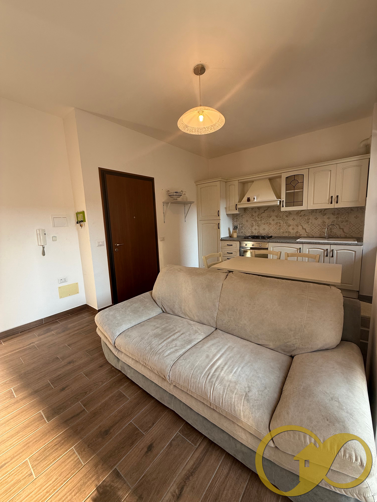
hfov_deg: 85.7
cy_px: 251
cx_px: 188
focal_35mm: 14
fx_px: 203
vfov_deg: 102.1
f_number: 2.2
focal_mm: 2.22
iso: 80
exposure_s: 1/99
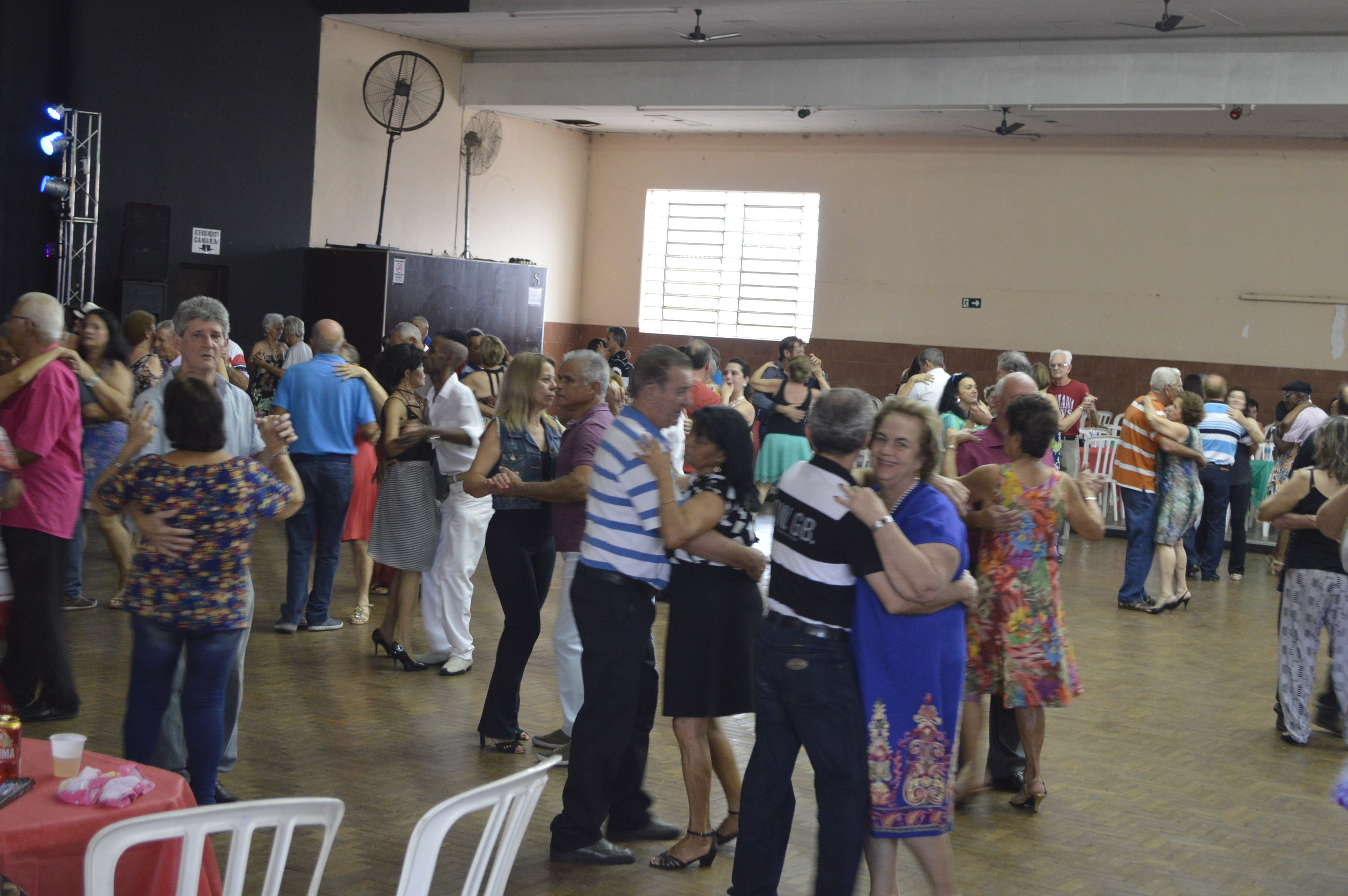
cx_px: 674
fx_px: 2020
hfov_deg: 36.9
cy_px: 448
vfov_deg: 25.0
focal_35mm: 54
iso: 1400
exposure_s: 1/15
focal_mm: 36
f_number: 5
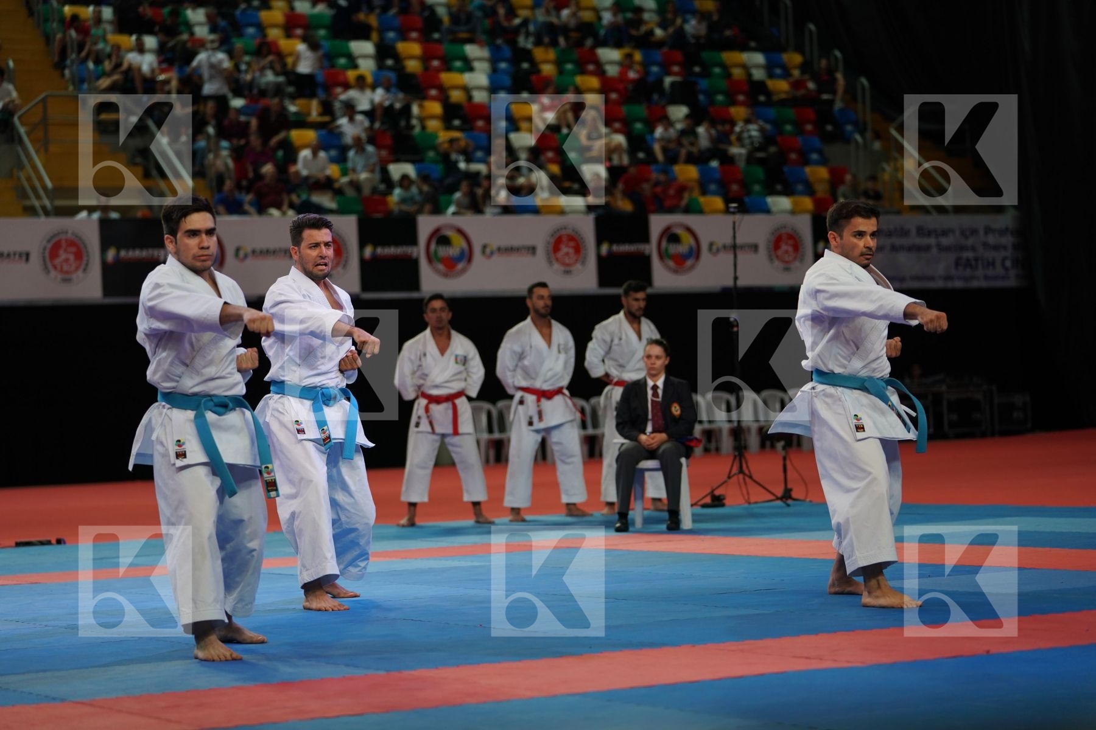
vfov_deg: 14.7
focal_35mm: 93
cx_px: 548
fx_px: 2831
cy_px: 365
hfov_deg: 21.9
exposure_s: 1/1000
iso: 800
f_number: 2.8
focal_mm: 93
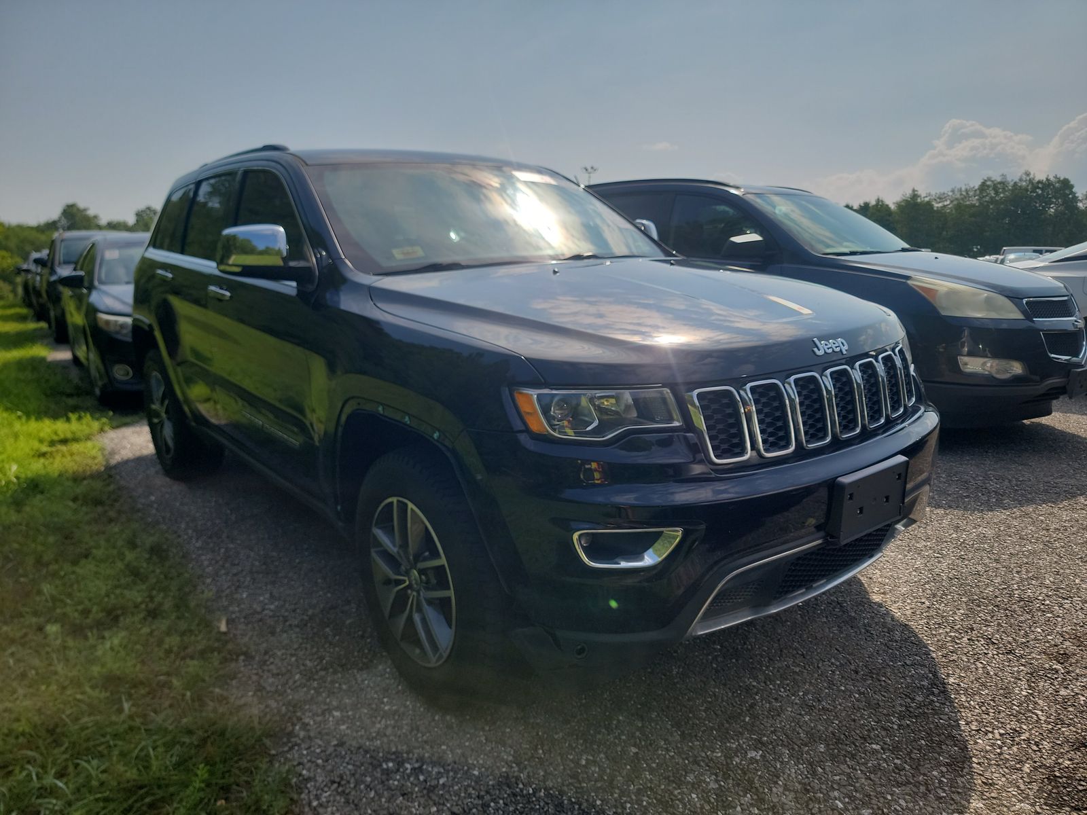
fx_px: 754
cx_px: 544
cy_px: 408
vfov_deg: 56.8
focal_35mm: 24
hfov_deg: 71.6
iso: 50
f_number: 1.8
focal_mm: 6.7
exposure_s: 1/1010
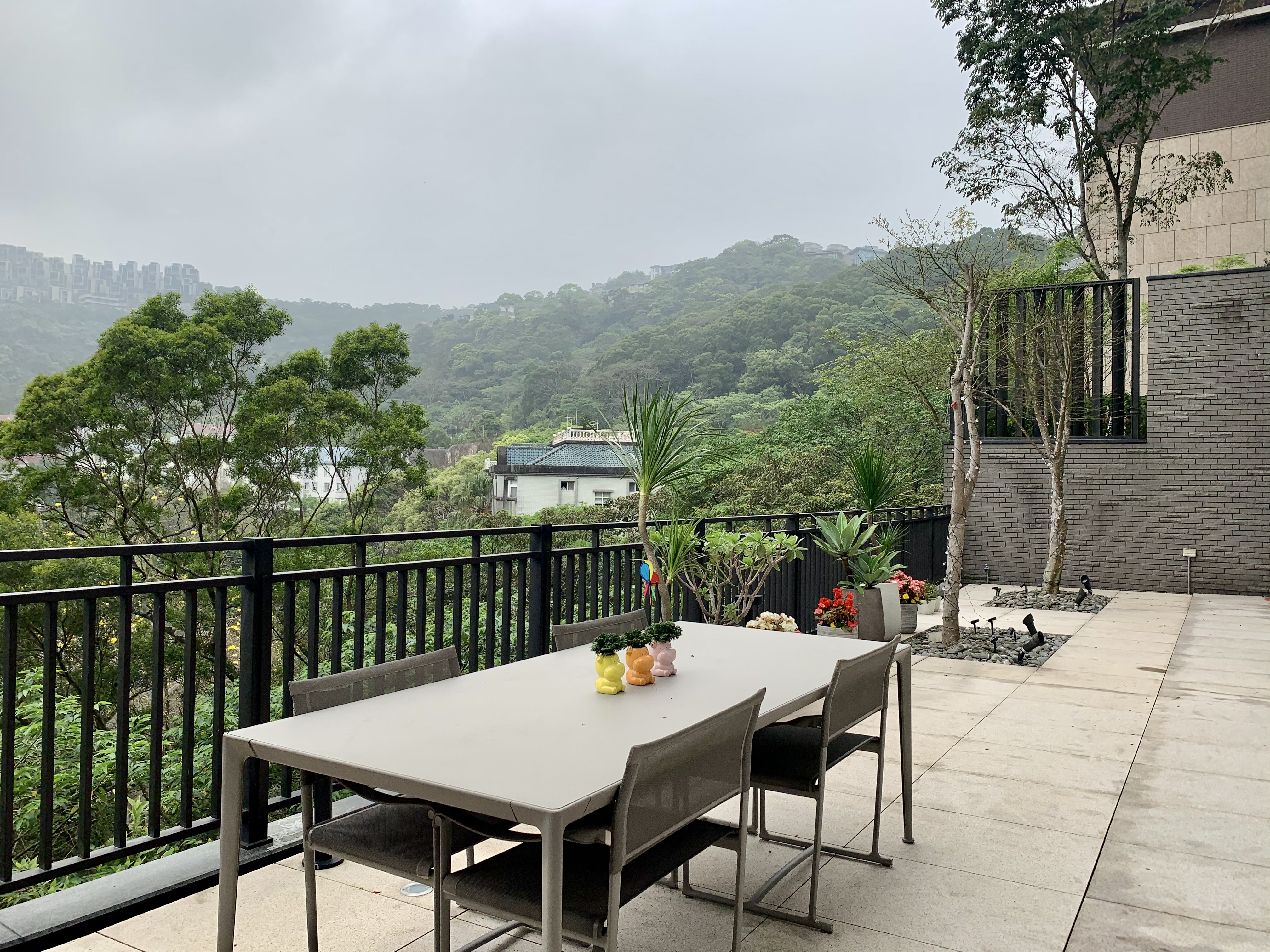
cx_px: 635
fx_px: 954
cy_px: 476
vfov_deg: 53.1
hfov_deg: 67.3
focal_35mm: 26
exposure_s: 1/1812
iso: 25
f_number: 1.8
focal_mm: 4.25
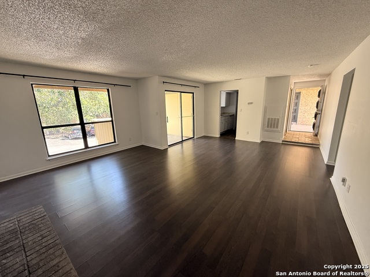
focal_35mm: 14
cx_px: 185
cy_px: 138
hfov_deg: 102.1
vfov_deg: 85.7
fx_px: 150
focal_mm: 2.22
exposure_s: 1/99
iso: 160
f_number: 2.2
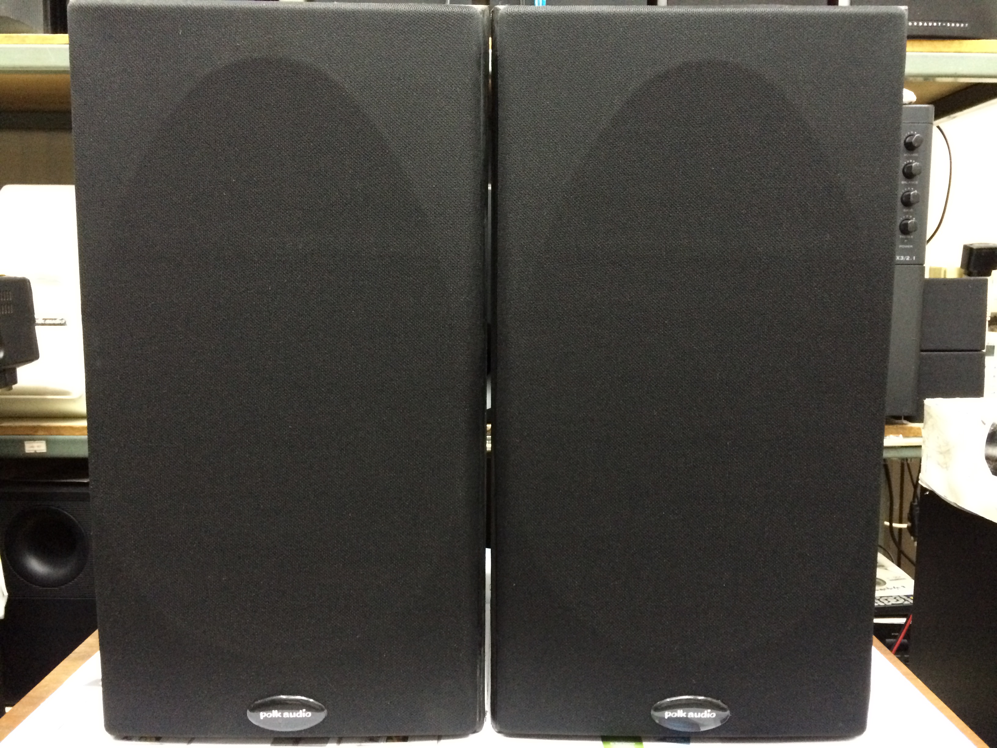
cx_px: 498
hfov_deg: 61.7
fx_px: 835
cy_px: 374
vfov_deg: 48.2
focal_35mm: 29
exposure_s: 1/17
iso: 320
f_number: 2.2
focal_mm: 4.15
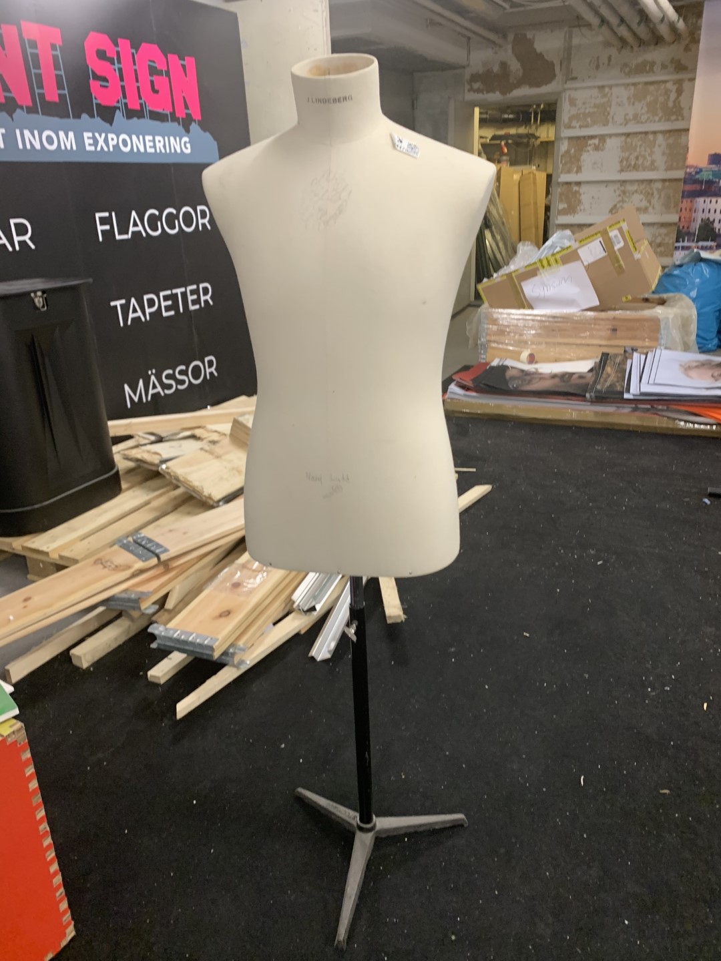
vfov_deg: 67.3
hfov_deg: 53.1
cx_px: 360
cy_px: 480
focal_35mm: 26
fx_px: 722
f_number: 1.8
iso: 160
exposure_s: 1/50
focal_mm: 4.25
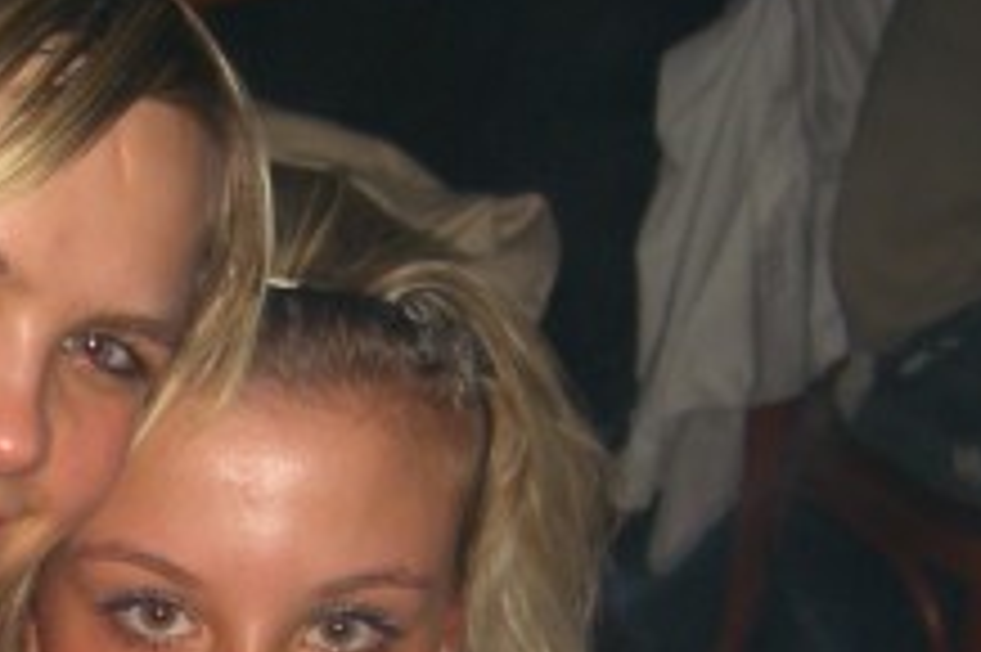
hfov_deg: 18.4
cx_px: 76
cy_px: 845
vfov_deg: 12.2
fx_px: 2968
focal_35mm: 109
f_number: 2.8
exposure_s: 1/60
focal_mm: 7.9
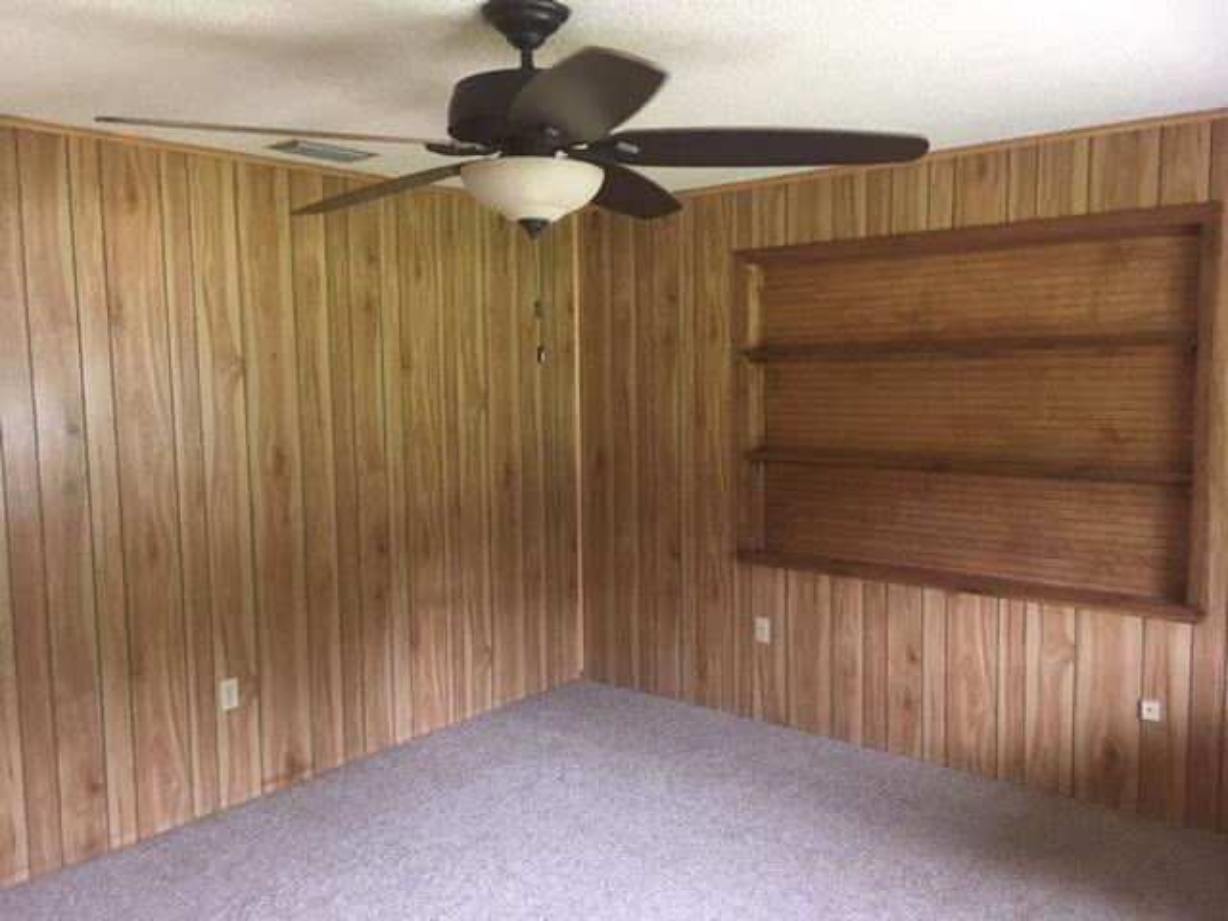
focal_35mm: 29
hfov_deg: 61.7
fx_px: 1029
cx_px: 614
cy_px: 460
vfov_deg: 48.2
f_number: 2.2
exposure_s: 1/17
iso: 200
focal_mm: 4.15
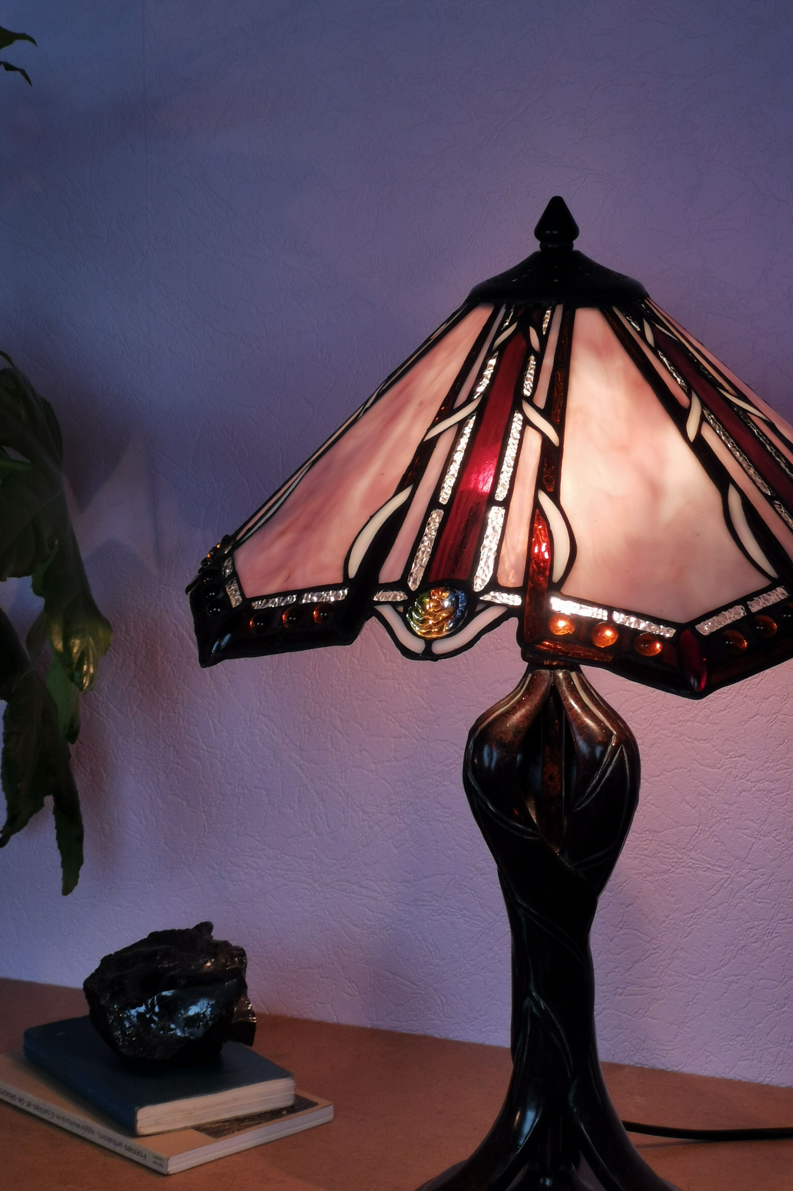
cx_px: 396
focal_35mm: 85
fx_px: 2809
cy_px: 594
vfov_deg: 23.9
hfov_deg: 16.1
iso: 50
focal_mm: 7.48
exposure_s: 1/100
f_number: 2.4
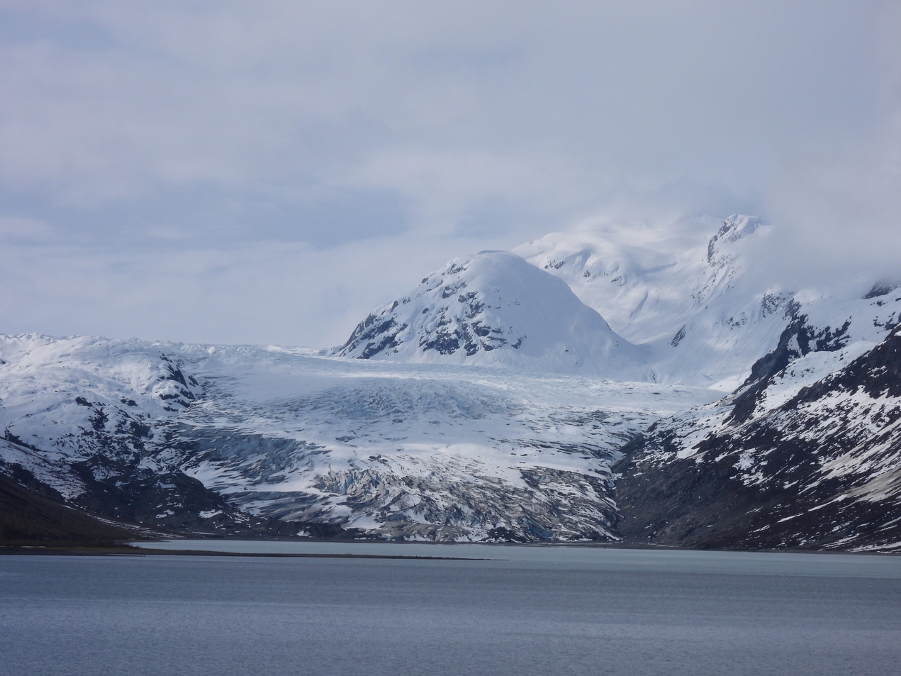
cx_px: 451
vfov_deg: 10.9
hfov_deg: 14.5
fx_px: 3540
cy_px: 337
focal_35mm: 136
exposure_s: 1/2000
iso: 100
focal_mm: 24.1
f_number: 5.6
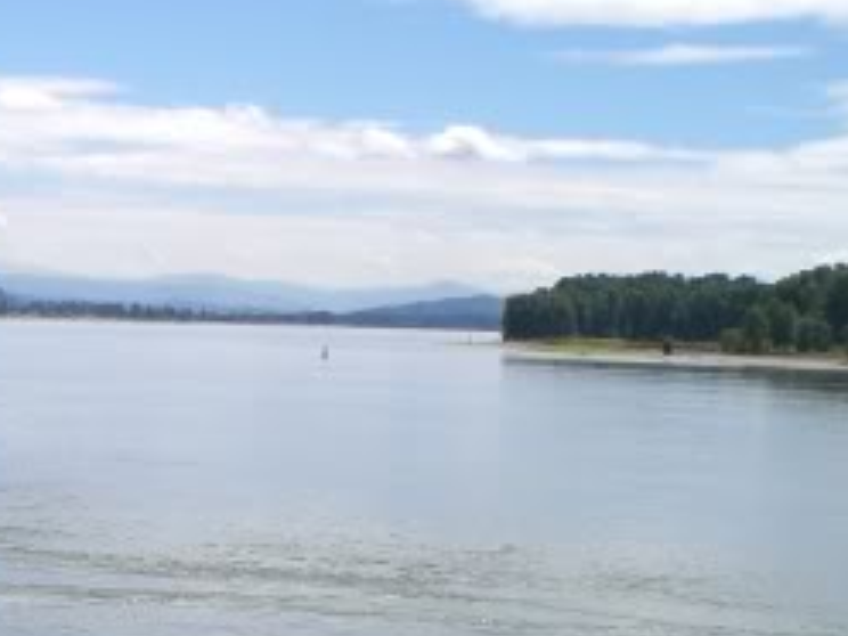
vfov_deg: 15.0
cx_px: -157
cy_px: 544
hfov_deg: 19.0
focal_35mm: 98
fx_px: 2401
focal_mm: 6.3
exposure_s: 1/500
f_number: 4.4
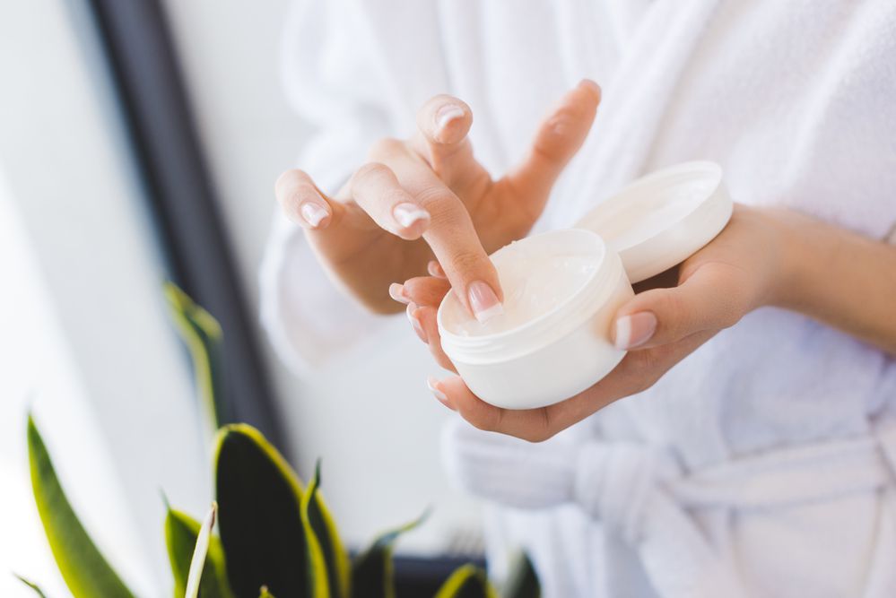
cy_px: 299
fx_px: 1245
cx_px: 448
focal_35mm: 50
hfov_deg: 39.6
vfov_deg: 27.0
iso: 400
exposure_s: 1/160
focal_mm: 50
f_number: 3.2
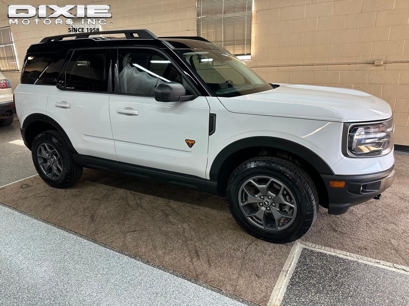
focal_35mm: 24
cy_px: 153
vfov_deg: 56.8
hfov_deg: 71.6
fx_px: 284
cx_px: 204
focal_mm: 6.86
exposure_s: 1/60
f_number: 1.78
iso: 125
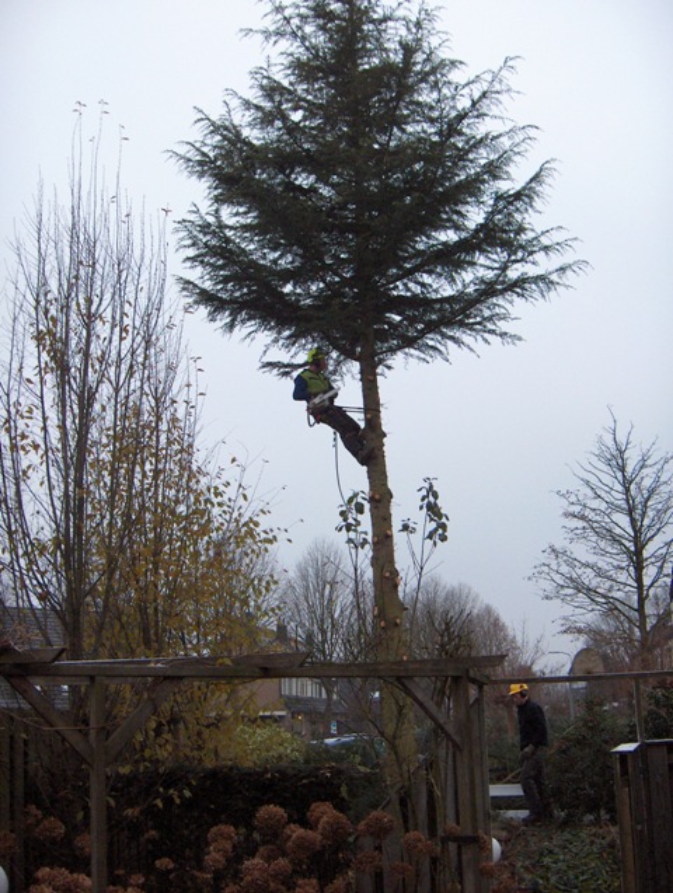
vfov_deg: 47.8
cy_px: 446
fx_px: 1008
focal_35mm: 39
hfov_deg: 36.9
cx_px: 336
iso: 200
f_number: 2.8
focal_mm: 8
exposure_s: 1/90
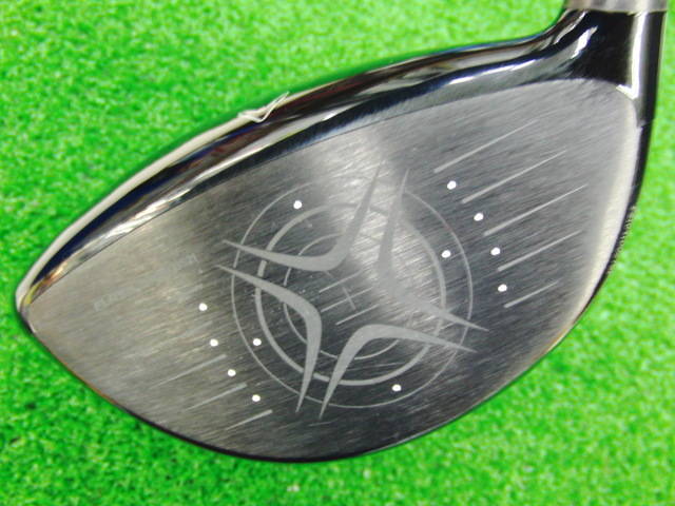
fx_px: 721
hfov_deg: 50.1
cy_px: 253
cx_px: 338
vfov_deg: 38.7
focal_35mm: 37
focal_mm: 6.42
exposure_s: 1/10
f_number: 3.6
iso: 400
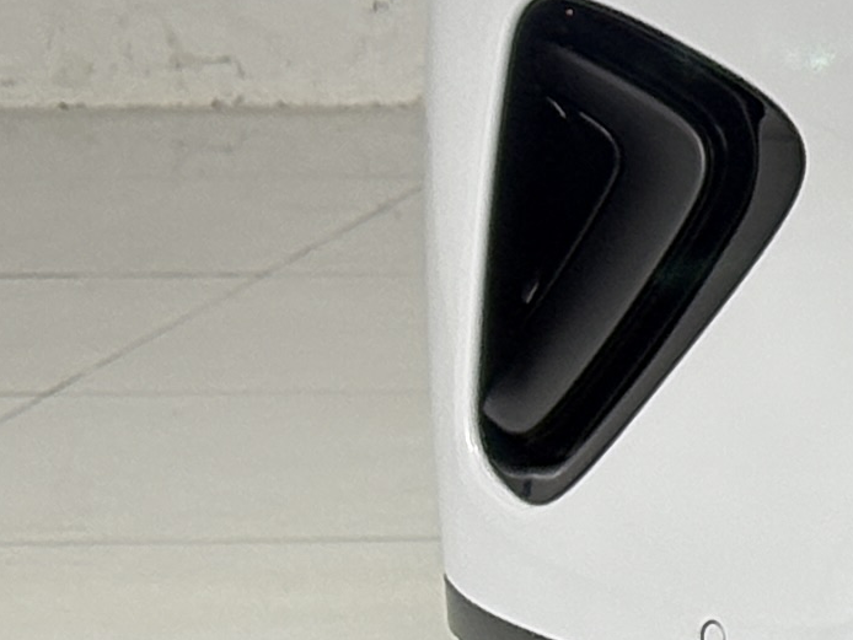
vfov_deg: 4.9
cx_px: 2237
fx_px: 7444
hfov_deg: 6.2
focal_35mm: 302
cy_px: -124
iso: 50
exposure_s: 1/99
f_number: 1.6
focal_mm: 5.96
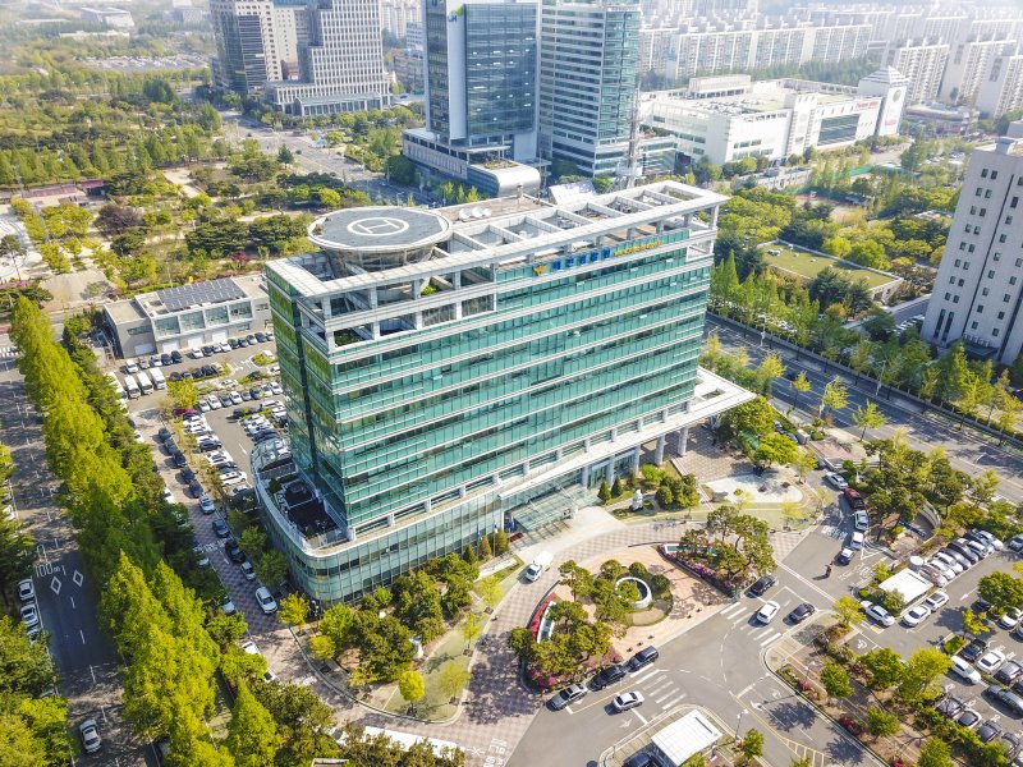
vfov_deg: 53.1
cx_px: 512
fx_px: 768
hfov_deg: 67.3
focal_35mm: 26
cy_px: 384
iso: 100
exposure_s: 1/850
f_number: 2.2
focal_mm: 4.73
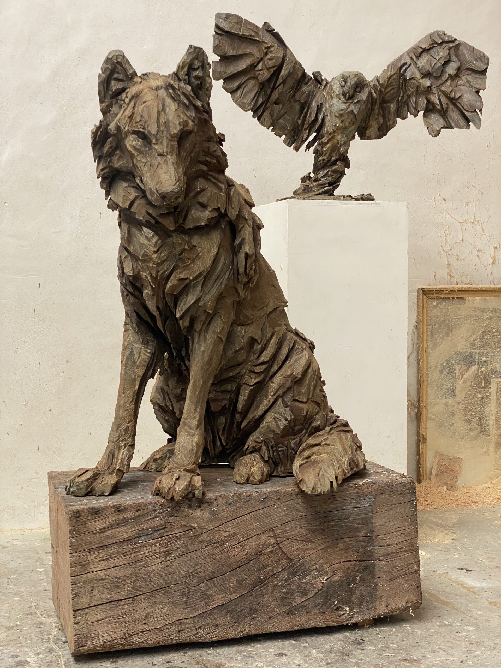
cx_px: 250
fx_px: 1003
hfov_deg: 28.0
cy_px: 334
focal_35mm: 52
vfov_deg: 36.8
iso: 160
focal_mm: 6
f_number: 2
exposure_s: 1/67
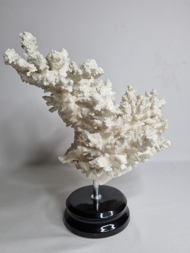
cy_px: 126
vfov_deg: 67.3
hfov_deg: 53.1
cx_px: 95
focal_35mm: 26
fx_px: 190
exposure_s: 1/150
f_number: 1.8
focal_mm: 5.4
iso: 50
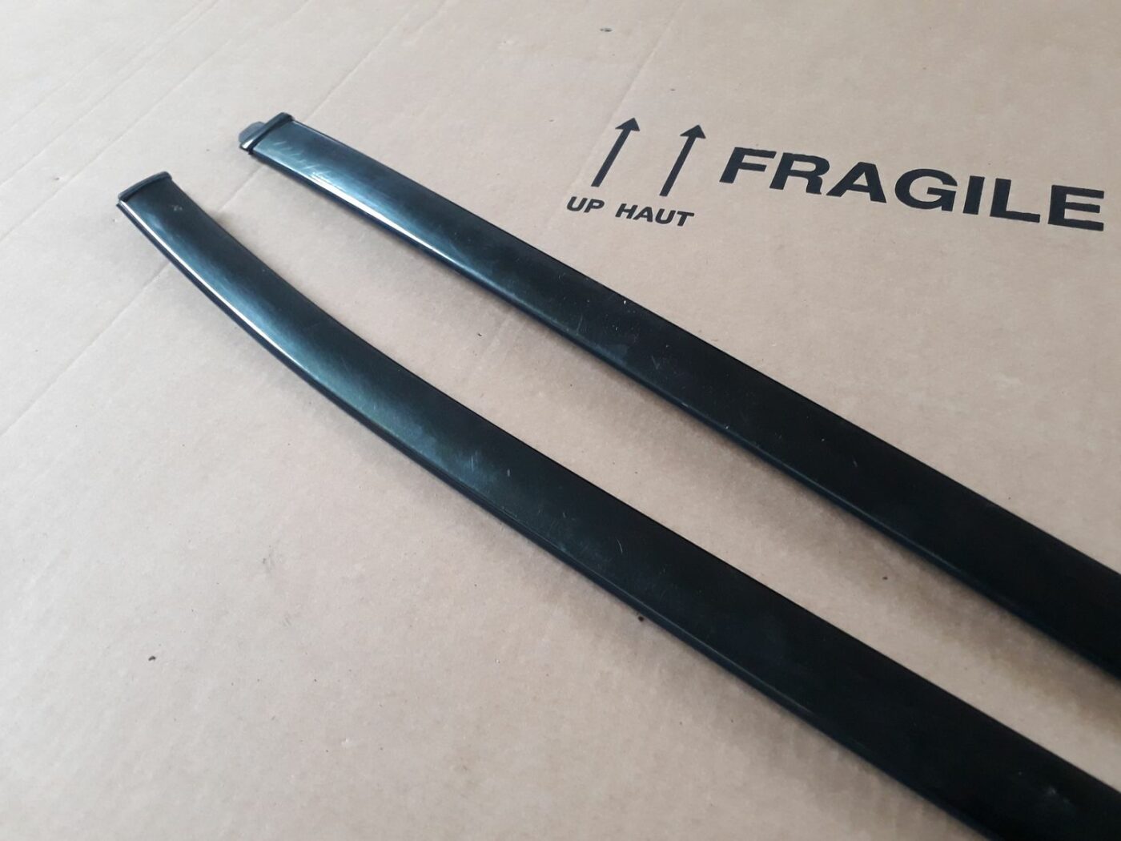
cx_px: 560
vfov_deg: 51.4
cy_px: 420
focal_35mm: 27
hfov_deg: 65.3
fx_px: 874
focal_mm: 3.6
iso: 200
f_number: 1.9
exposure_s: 1/20
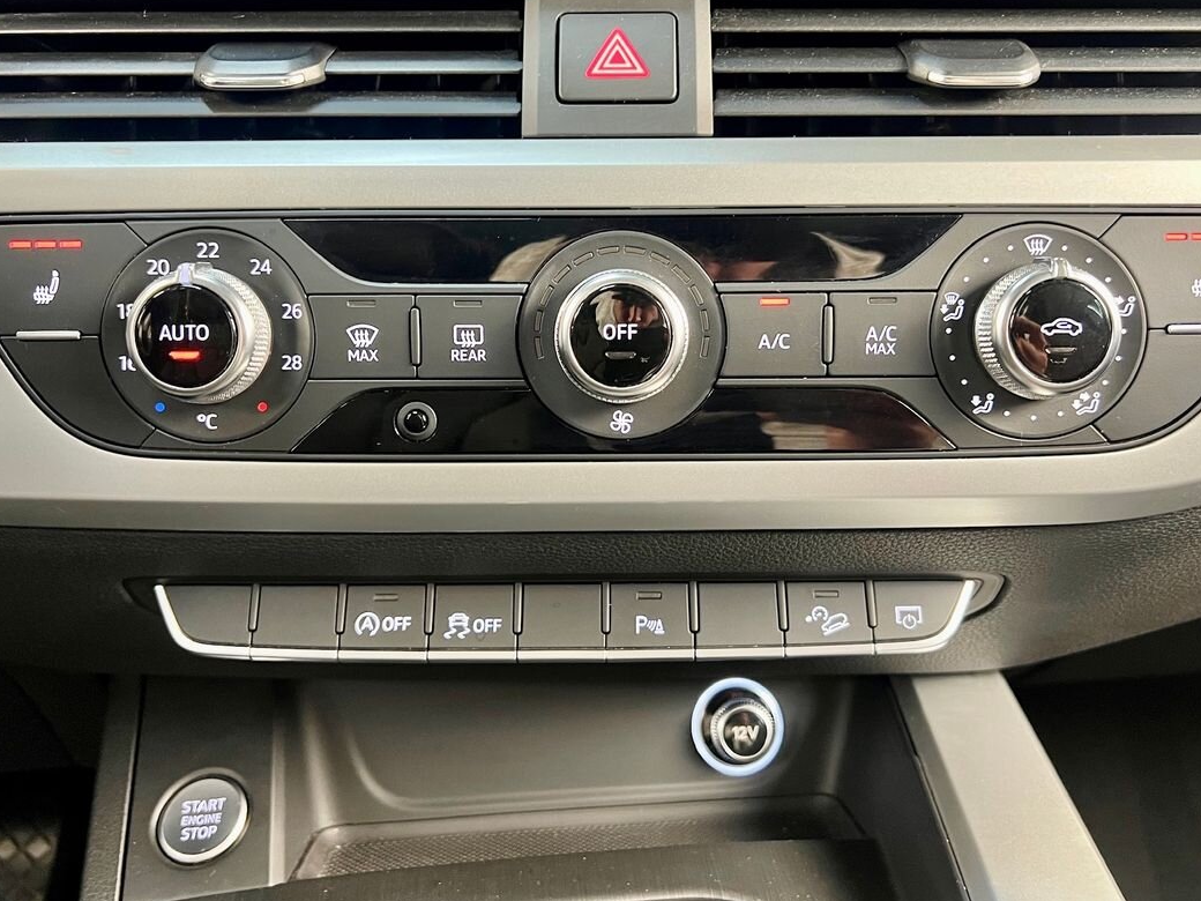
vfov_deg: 46.7
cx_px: 624
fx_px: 1041
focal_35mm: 30
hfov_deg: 59.9
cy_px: 393
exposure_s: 1/44
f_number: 1.5
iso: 500
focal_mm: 5.7
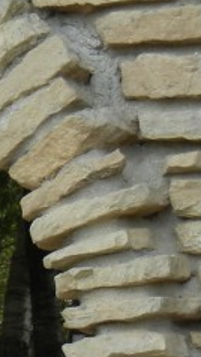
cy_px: 452
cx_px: -441
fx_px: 2613
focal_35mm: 276
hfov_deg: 4.2
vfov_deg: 7.7
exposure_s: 1/143
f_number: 4
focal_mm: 10.6
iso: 160
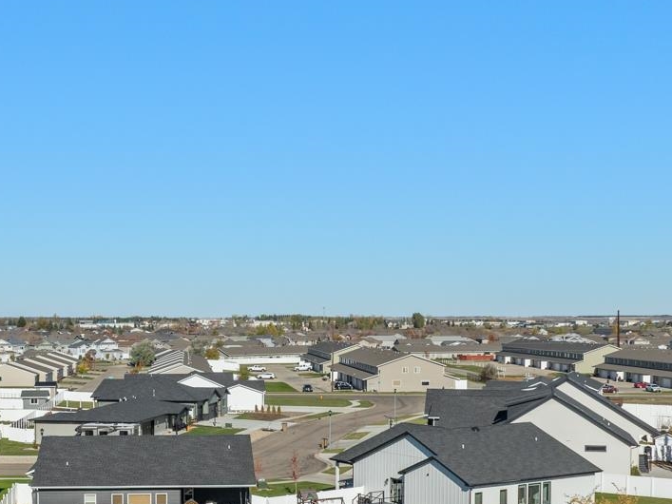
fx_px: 1126
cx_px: 223
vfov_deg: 24.9
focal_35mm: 58
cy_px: 380
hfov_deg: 32.9
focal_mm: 12.29
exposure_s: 1/400
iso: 200
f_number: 6.3
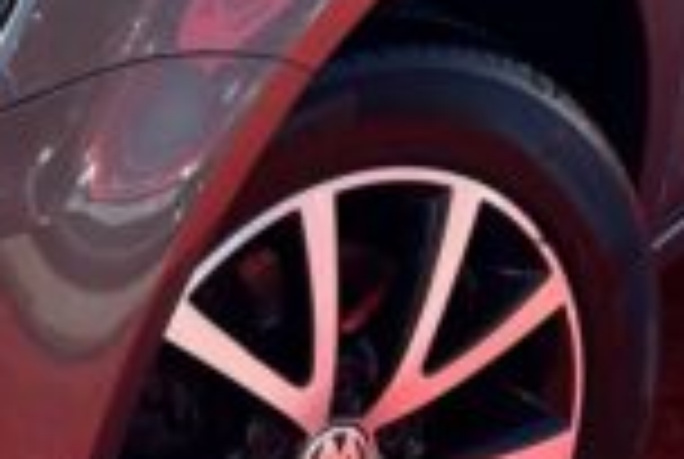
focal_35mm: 142
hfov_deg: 14.0
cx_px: -126
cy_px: -176
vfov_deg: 9.5
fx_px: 2703
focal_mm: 5.7
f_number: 1.5
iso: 50
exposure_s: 1/2083
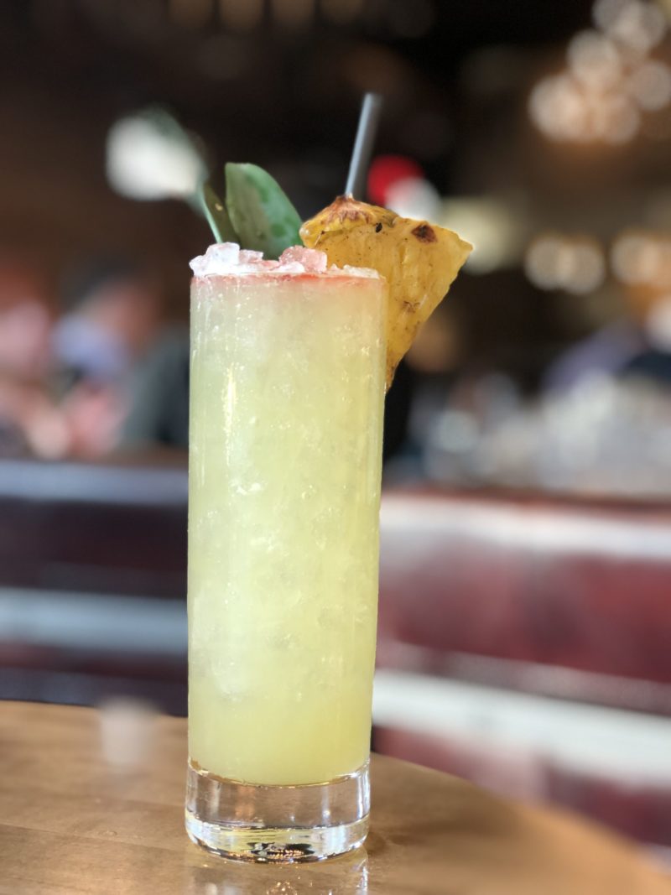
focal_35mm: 57
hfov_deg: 25.7
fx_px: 1473
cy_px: 448
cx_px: 336
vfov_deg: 33.8
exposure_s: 1/30
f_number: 2.8
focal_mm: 6.6
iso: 50
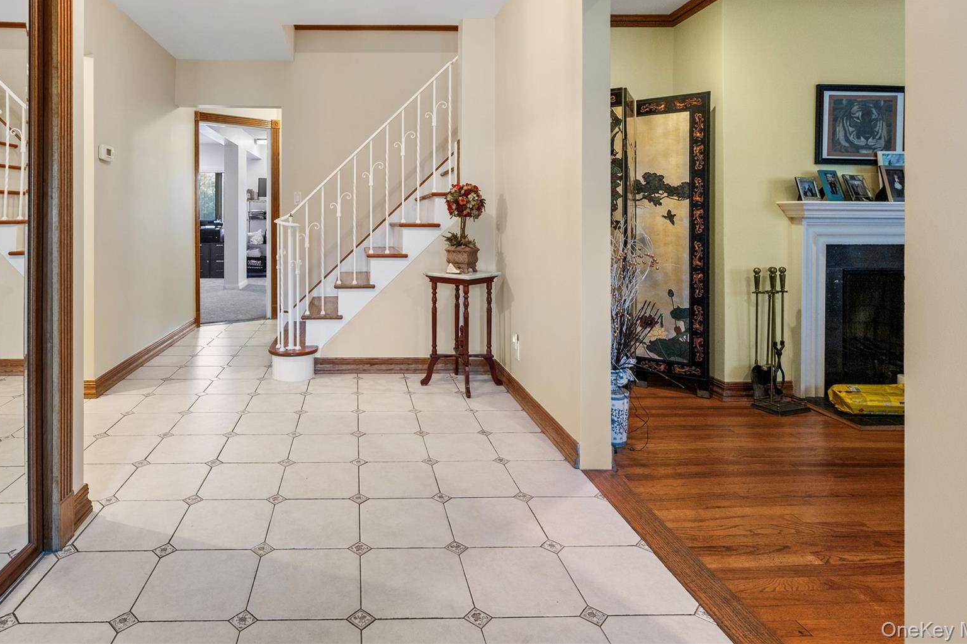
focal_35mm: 20
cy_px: 216
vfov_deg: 60.4
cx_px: 365
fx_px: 537
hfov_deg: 82.5
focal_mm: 15
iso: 500
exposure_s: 1/3
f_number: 8
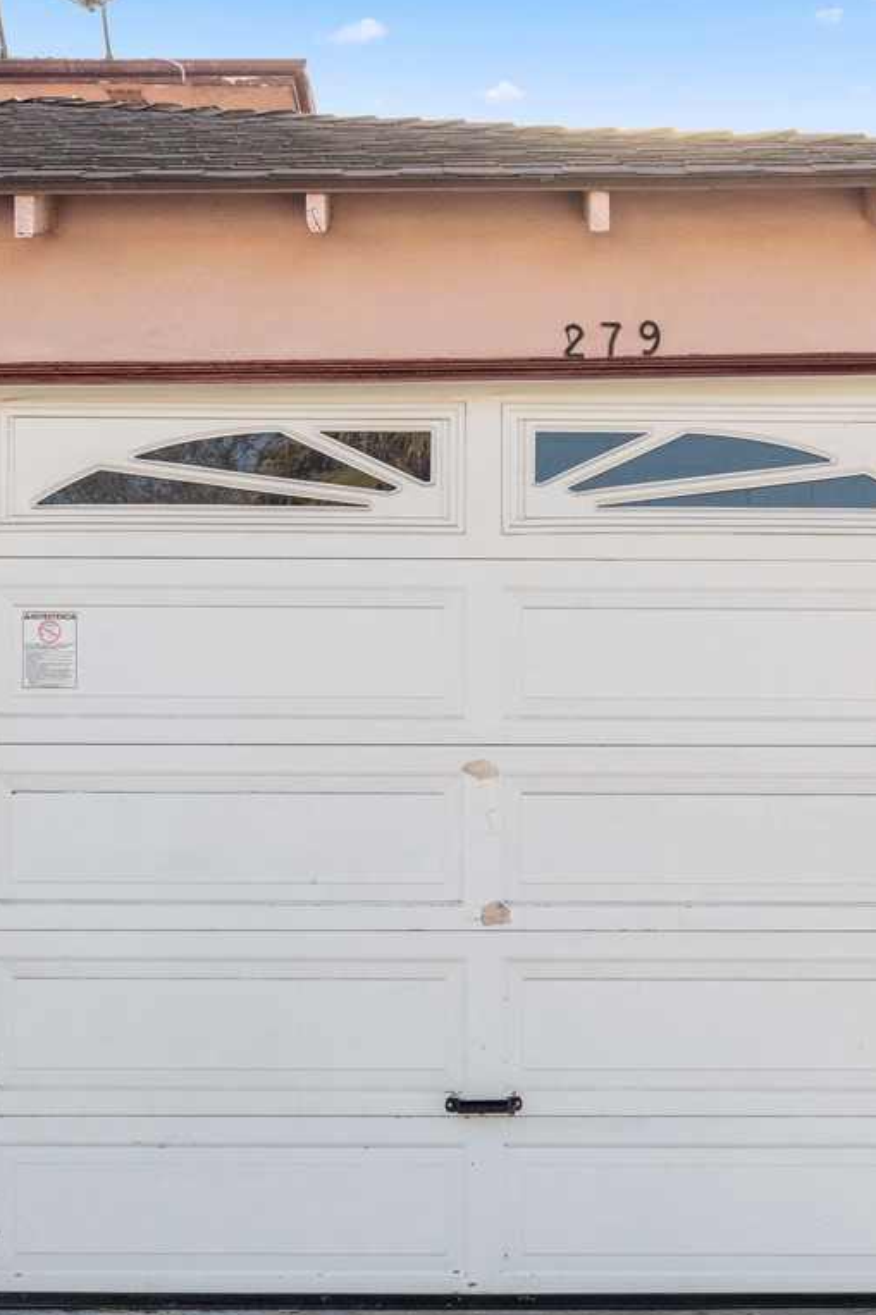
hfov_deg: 25.0
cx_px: 475
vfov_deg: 36.6
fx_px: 1972
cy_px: 842
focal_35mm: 54
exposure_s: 1/80
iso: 800
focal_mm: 38
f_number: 9
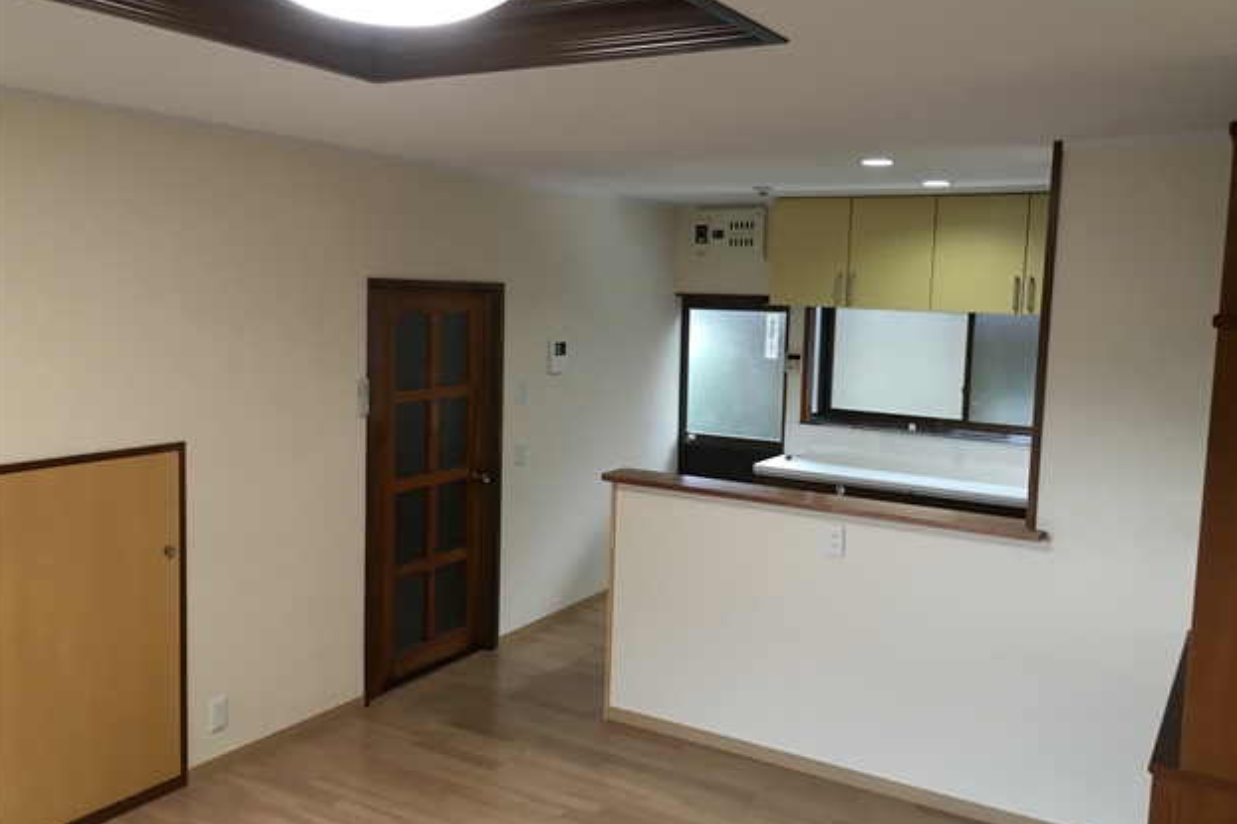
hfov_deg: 60.3
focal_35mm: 31
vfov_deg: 42.3
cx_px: 625
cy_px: 405
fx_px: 1065
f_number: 2.2
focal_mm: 4.15
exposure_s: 1/30
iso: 50
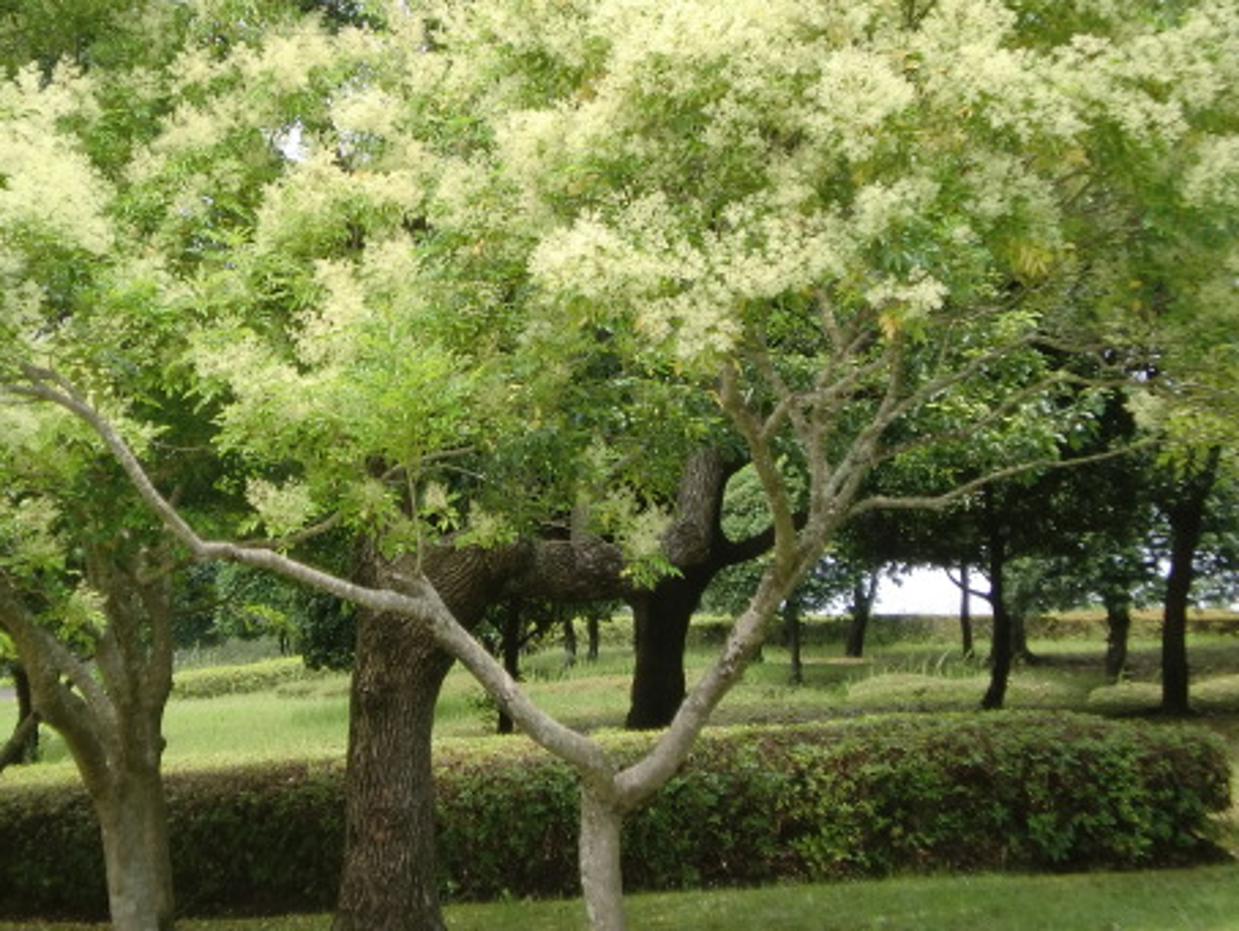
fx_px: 3581
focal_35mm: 100
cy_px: 363
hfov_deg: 19.6
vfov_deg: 14.8
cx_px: 426
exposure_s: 1/250
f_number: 4.5
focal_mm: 12.47
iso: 64
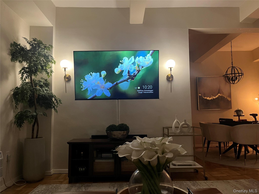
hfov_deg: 67.3
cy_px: 97
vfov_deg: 53.1
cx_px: 130
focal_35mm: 26
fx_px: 195
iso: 640
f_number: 1.6
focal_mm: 5.1
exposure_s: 1/40
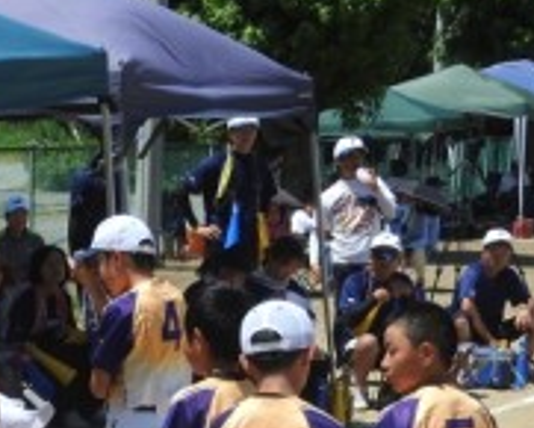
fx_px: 2562
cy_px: 490
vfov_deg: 9.4
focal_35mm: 162
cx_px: -145
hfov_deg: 11.6
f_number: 4
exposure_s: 1/1000
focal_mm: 9
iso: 100
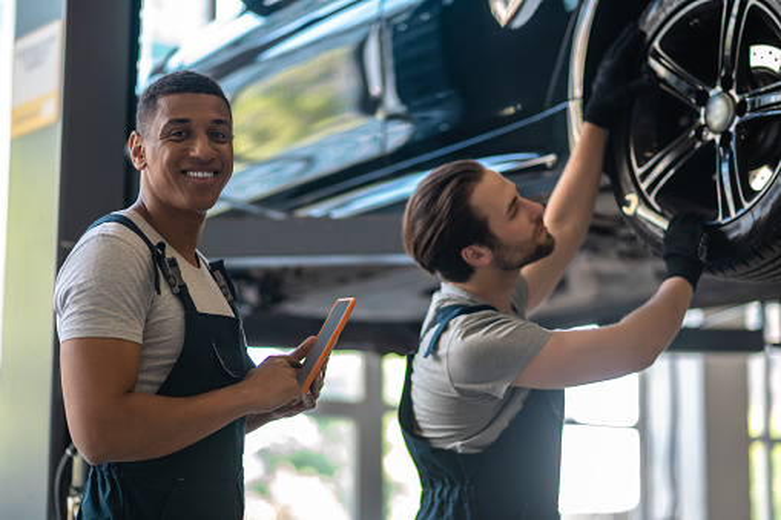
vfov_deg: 16.1
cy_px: 260
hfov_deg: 23.9
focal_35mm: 85
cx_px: 390
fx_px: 1843
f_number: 2
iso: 400
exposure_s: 1/160
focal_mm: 85
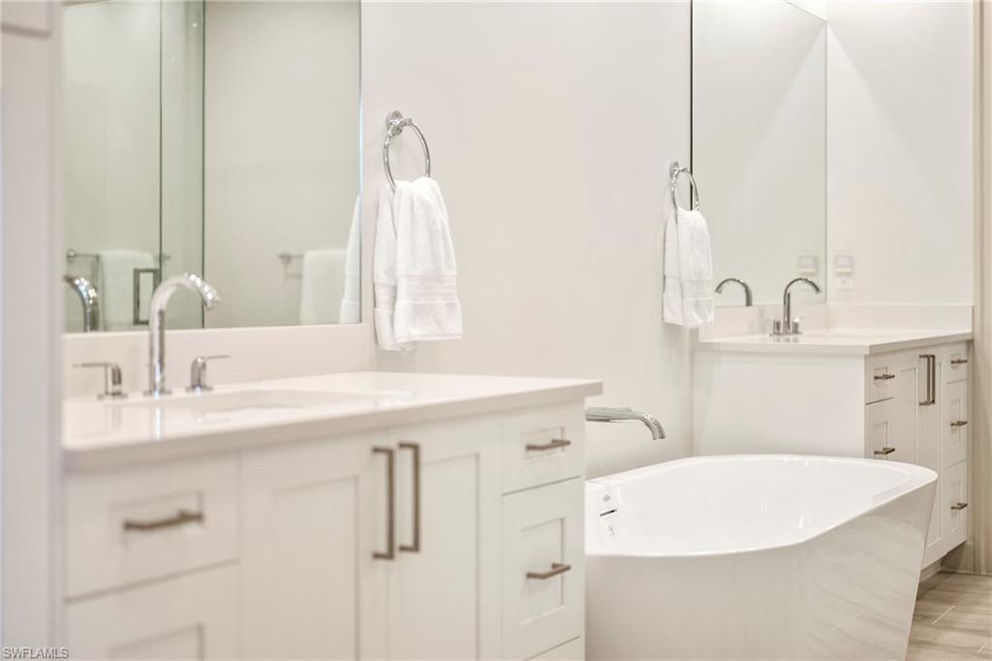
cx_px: 496
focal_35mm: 50
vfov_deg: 27.0
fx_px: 1377
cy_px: 330
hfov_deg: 39.6
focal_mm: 50
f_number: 1.8
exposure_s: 1/250
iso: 250
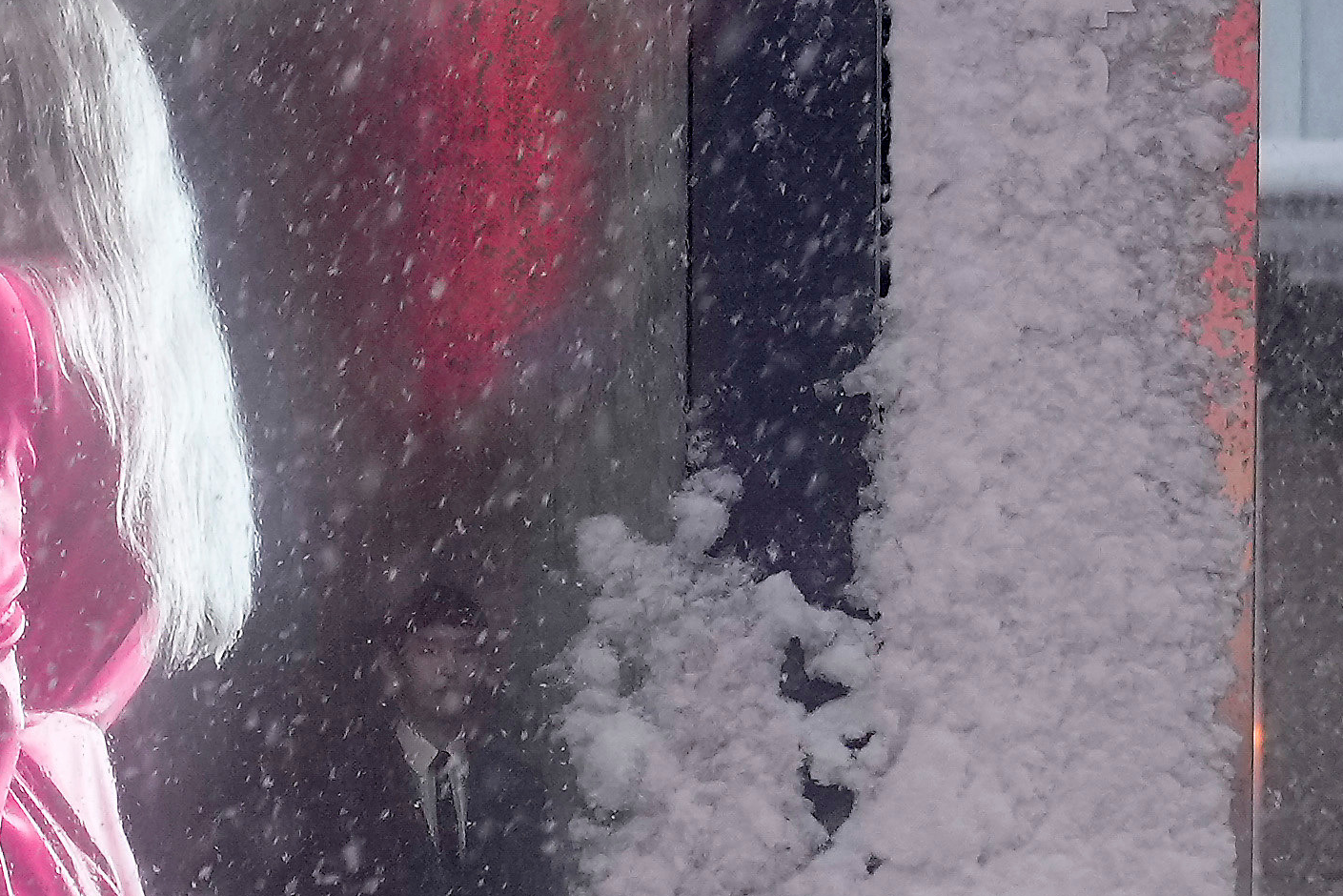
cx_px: -153
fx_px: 6529
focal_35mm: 175
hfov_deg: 11.6
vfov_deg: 7.7
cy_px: 1332
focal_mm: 29
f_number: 3.5
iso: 800
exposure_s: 1/250
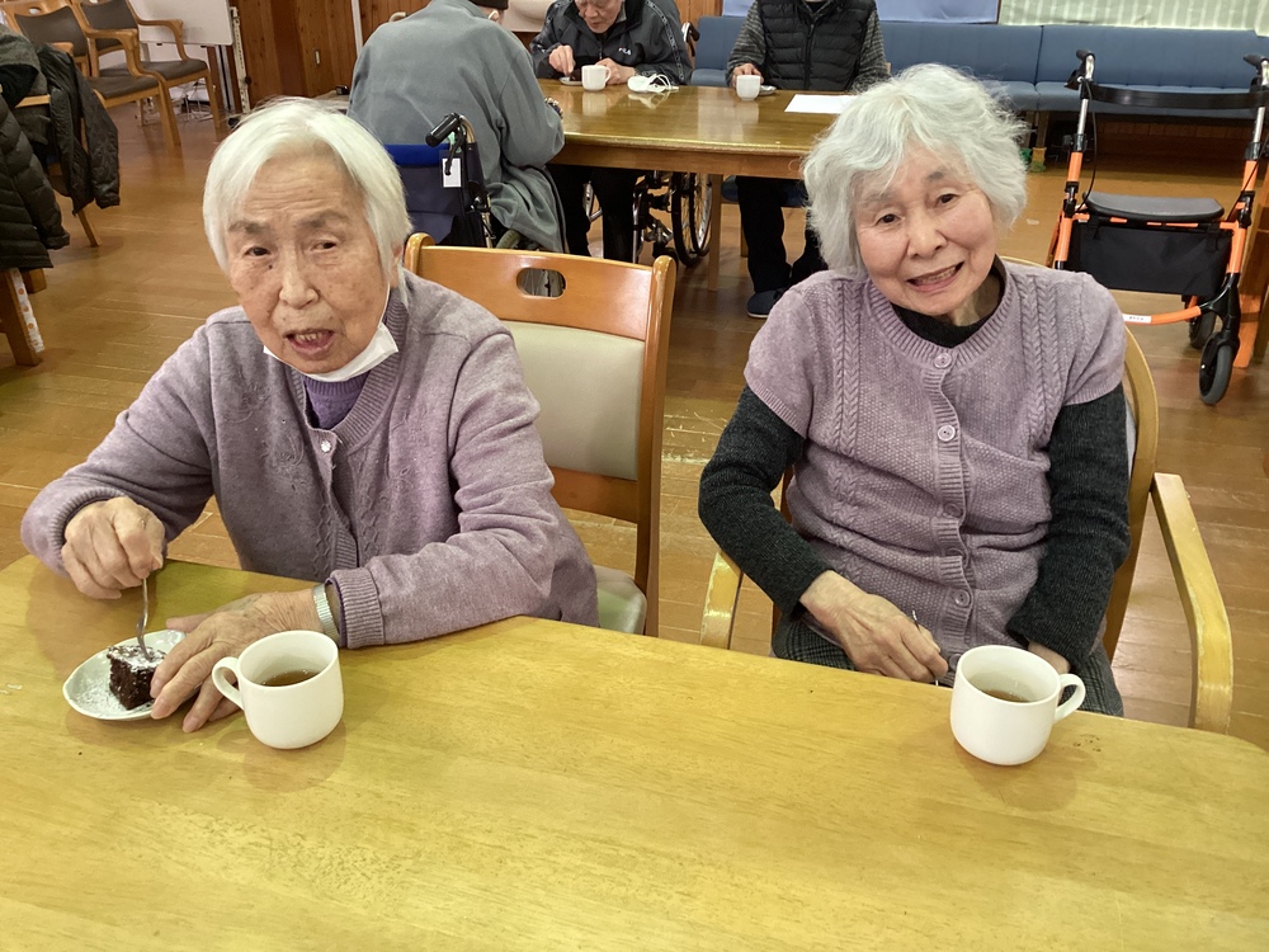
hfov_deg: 58.4
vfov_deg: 45.4
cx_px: 634
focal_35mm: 31
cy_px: 476
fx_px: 1136
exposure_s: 1/50
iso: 250
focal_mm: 3.3
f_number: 2.4
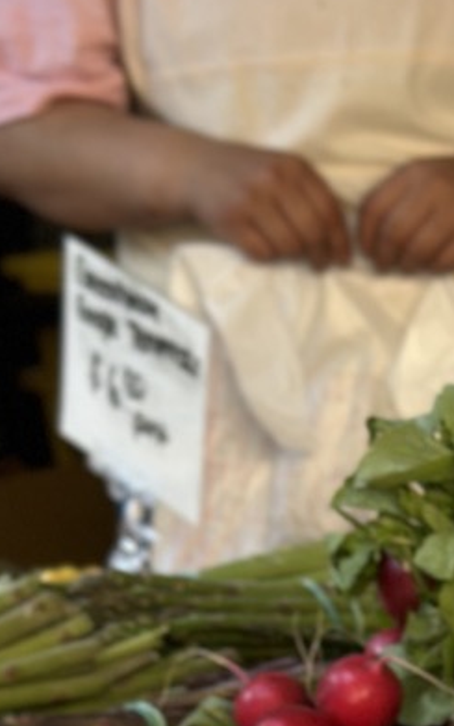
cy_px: 1102
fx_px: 3286
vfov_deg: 12.0
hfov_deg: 7.6
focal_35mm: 166
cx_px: 851
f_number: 1.78
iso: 80
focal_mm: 6.86
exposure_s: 1/267
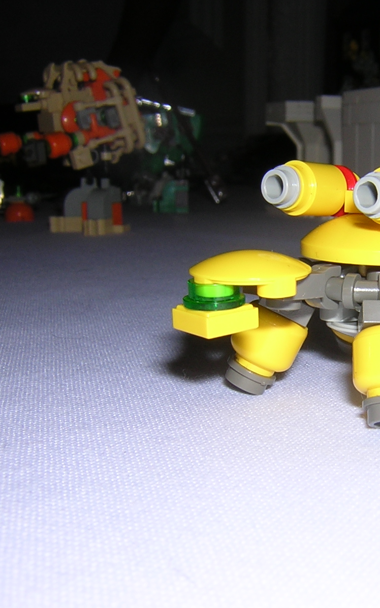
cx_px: 359
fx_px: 845
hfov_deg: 24.4
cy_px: 304
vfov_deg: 39.6
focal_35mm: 51
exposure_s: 1/60.1
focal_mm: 4.7
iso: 100
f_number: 5.2
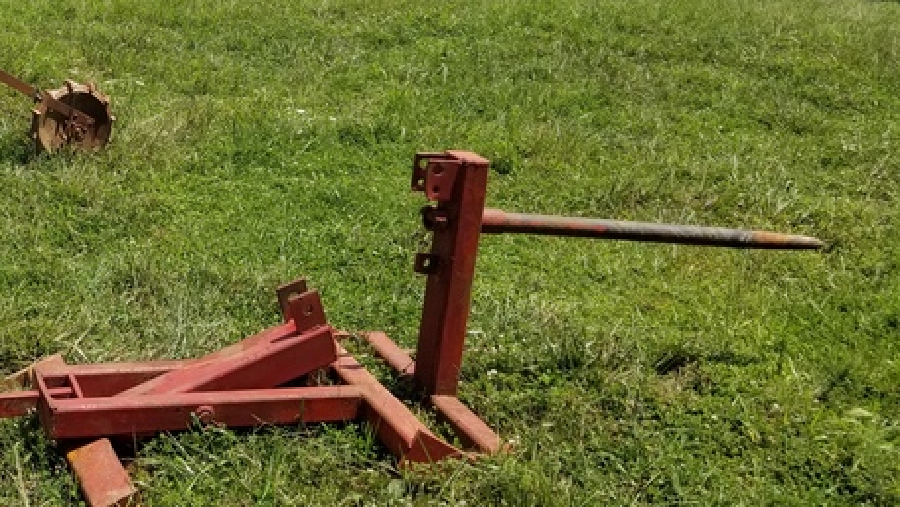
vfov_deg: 24.1
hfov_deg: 40.6
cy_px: 36
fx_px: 1146
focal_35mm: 48
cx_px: 147
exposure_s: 1/2464
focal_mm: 4.25
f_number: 1.7
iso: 50
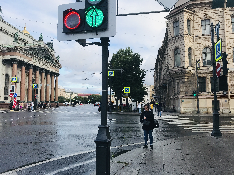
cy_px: 88
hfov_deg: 63.4
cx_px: 117
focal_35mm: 28
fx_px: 189
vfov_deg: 49.7
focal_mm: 3.99
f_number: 1.8
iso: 20
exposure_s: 1/1114
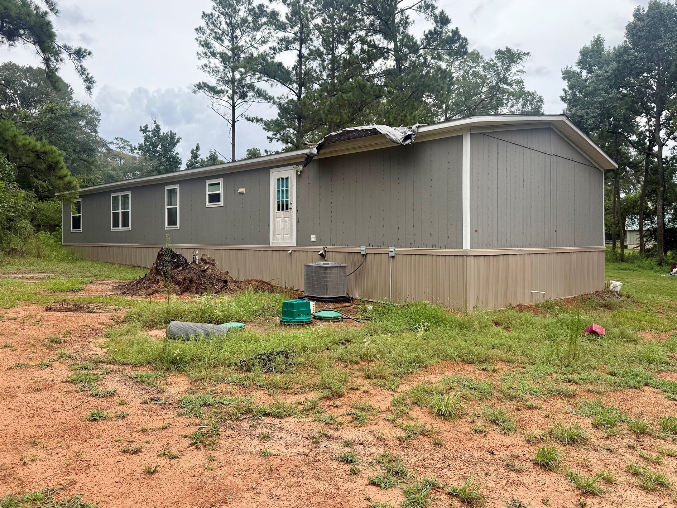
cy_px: 234
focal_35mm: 26
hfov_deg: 67.3
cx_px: 321
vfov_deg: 53.0
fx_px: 509
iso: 100
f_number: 1.78
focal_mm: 6.76
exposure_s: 1/1046
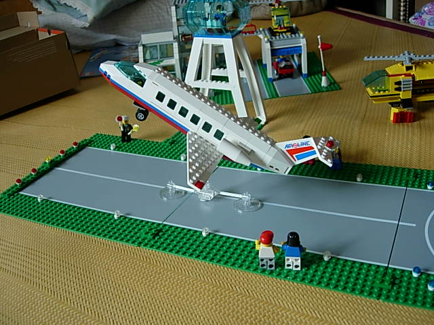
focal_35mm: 38
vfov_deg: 37.7
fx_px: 476
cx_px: 217
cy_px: 162
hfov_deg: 49.0
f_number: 2.8
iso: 79
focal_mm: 7.8
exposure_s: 1/15.1
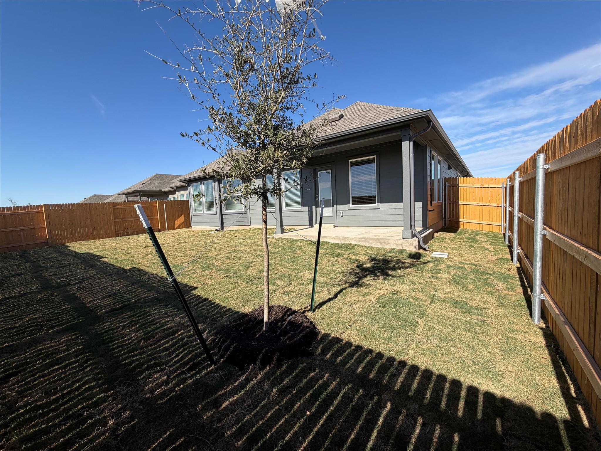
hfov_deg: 102.1
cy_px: 226
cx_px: 300
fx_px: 243
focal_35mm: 14
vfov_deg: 85.7
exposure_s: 1/770
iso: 25
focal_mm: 2.22
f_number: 2.2
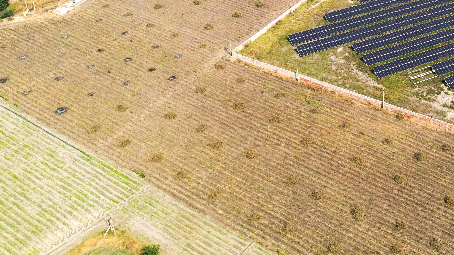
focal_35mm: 54
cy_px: -59
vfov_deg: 20.6
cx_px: 431
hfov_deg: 35.6
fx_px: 650
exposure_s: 1/2000
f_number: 1.7
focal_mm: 6.72
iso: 100
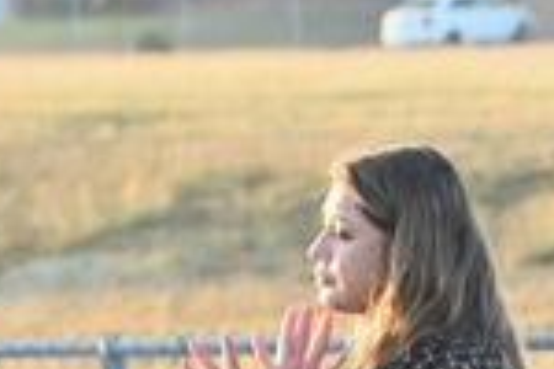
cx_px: 1599
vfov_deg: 2.9
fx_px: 7355
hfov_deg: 4.2
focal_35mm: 478
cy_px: 795
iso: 1600
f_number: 4
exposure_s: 1/1000
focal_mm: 70
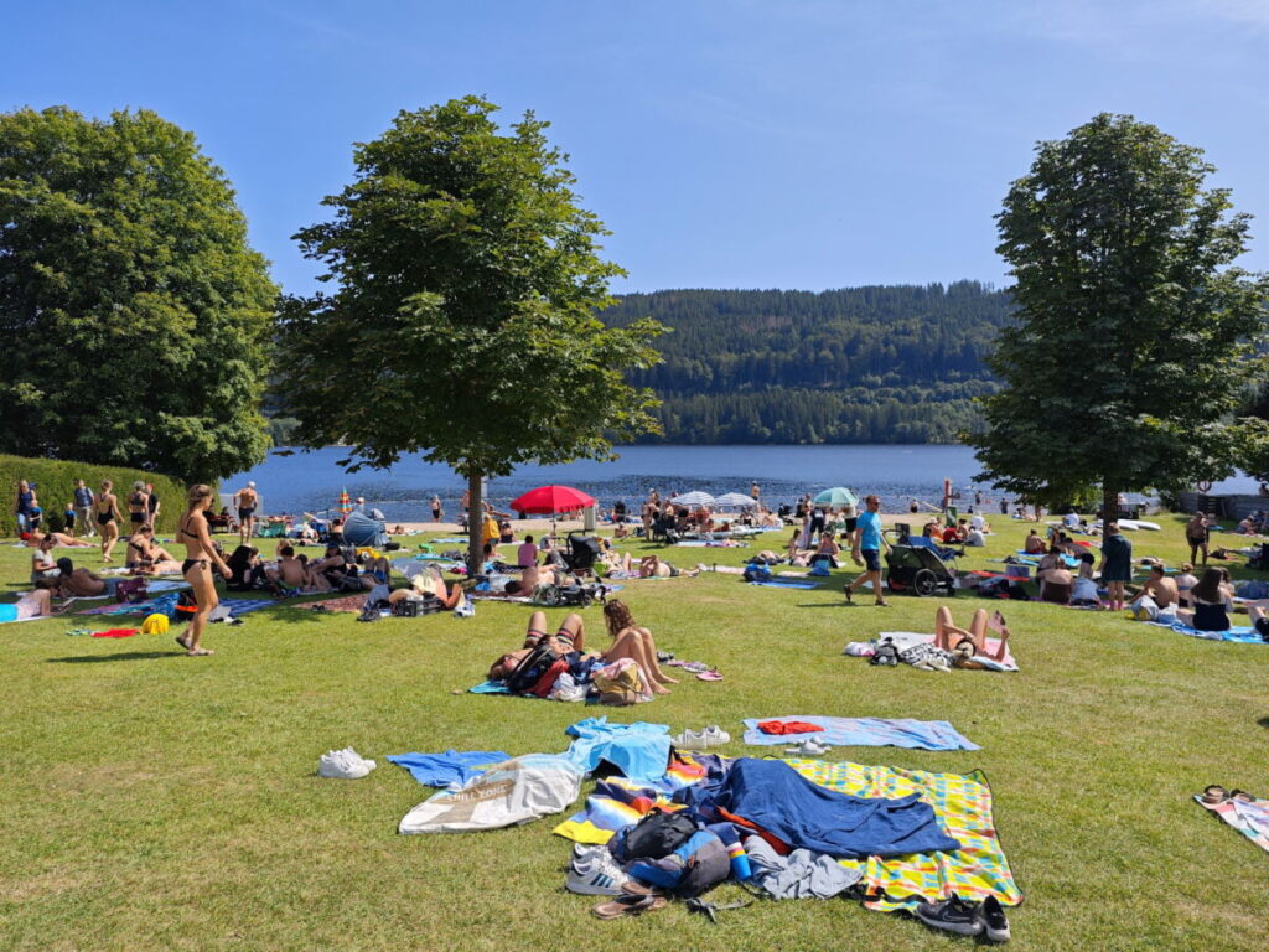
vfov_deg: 58.9
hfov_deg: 73.9
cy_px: 476
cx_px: 634
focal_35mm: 23
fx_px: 843
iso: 50
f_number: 2
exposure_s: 1/2026
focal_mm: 8.72
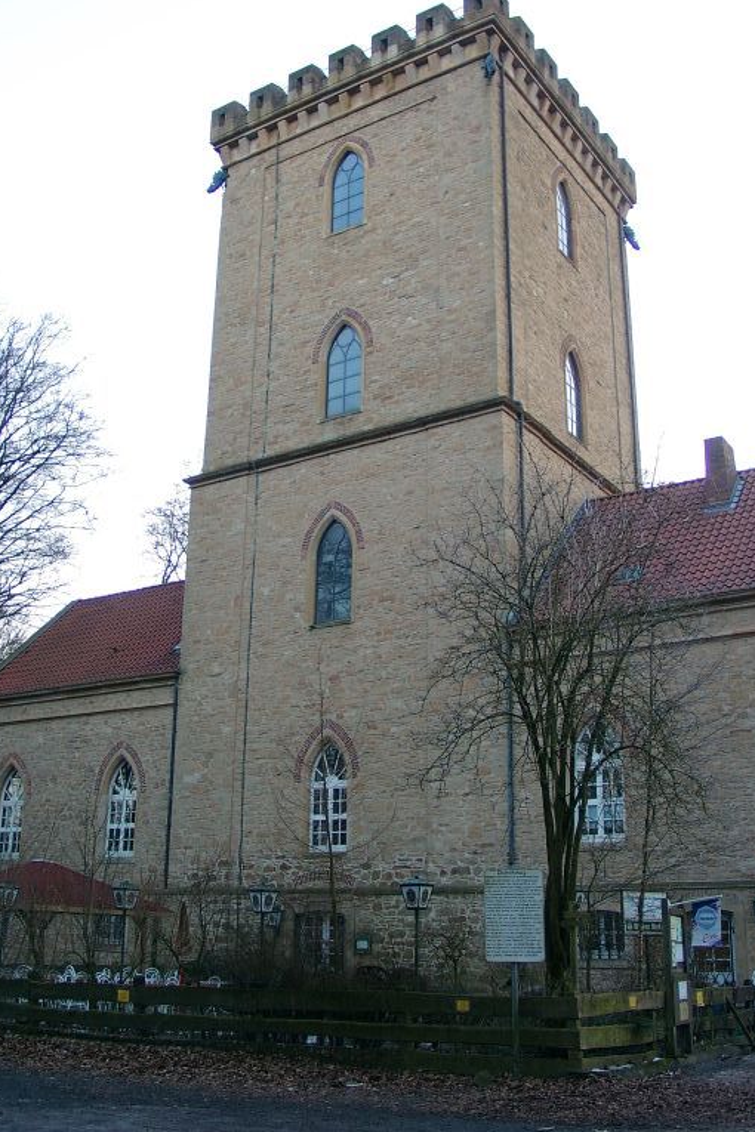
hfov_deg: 35.9
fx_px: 1164
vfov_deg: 51.9
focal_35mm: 37
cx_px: 386
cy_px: 542
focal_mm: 7.13
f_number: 2
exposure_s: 1/56
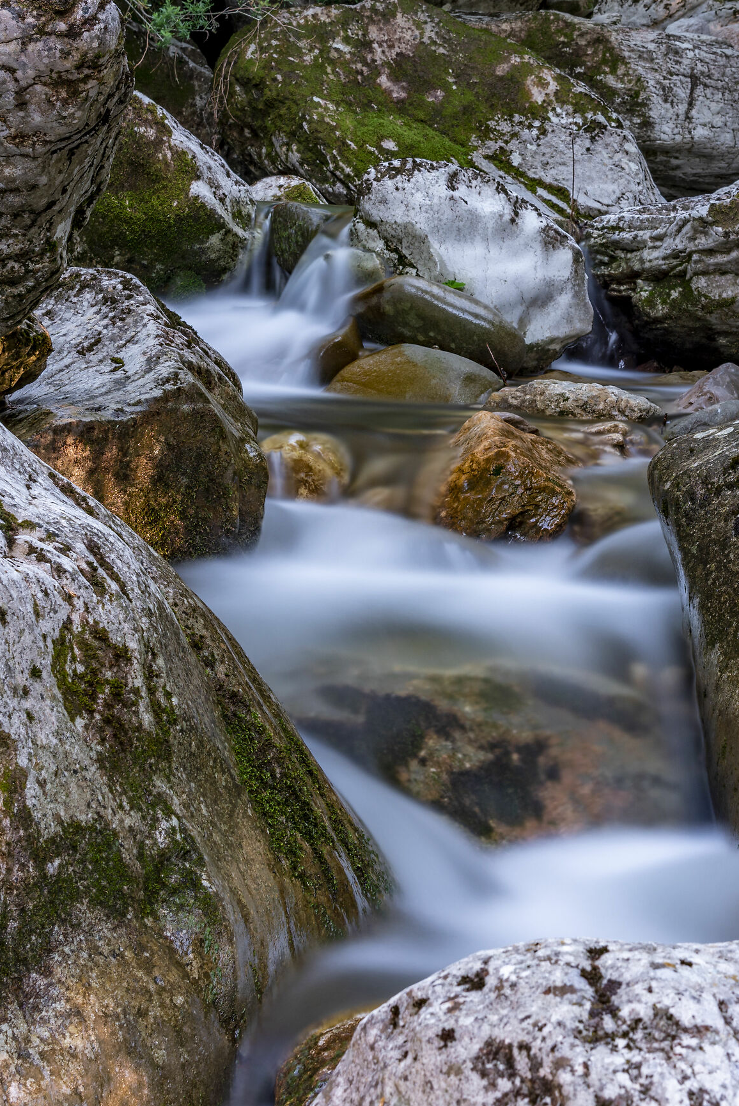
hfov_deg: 22.3
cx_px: 414
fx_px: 1876
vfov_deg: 32.8
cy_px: 476
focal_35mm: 61
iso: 100
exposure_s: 30
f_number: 13
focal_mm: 44
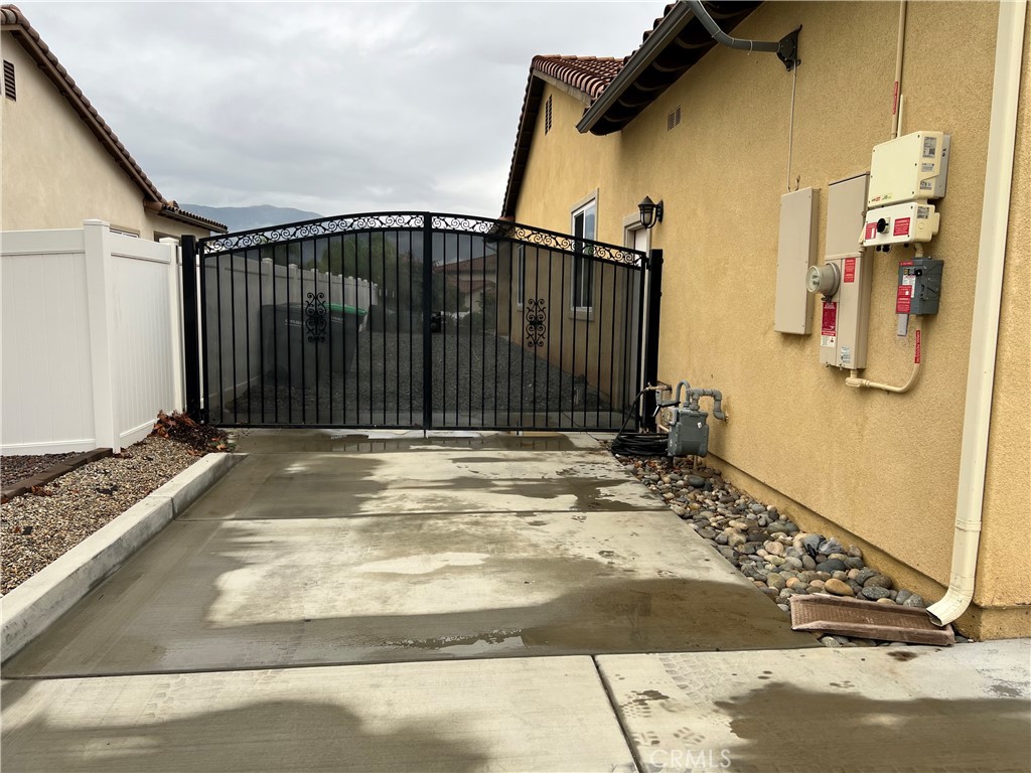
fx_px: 774
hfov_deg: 67.3
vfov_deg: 53.1
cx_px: 516
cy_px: 386
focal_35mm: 26
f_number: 1.5
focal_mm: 5.7
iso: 50
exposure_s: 1/544
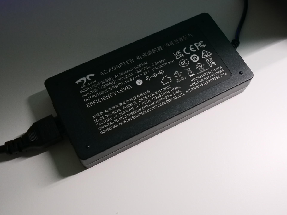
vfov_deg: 36.0
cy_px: 108
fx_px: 332
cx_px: 144
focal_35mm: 40
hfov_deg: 46.8
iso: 3200
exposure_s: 1/30
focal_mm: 20
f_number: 8
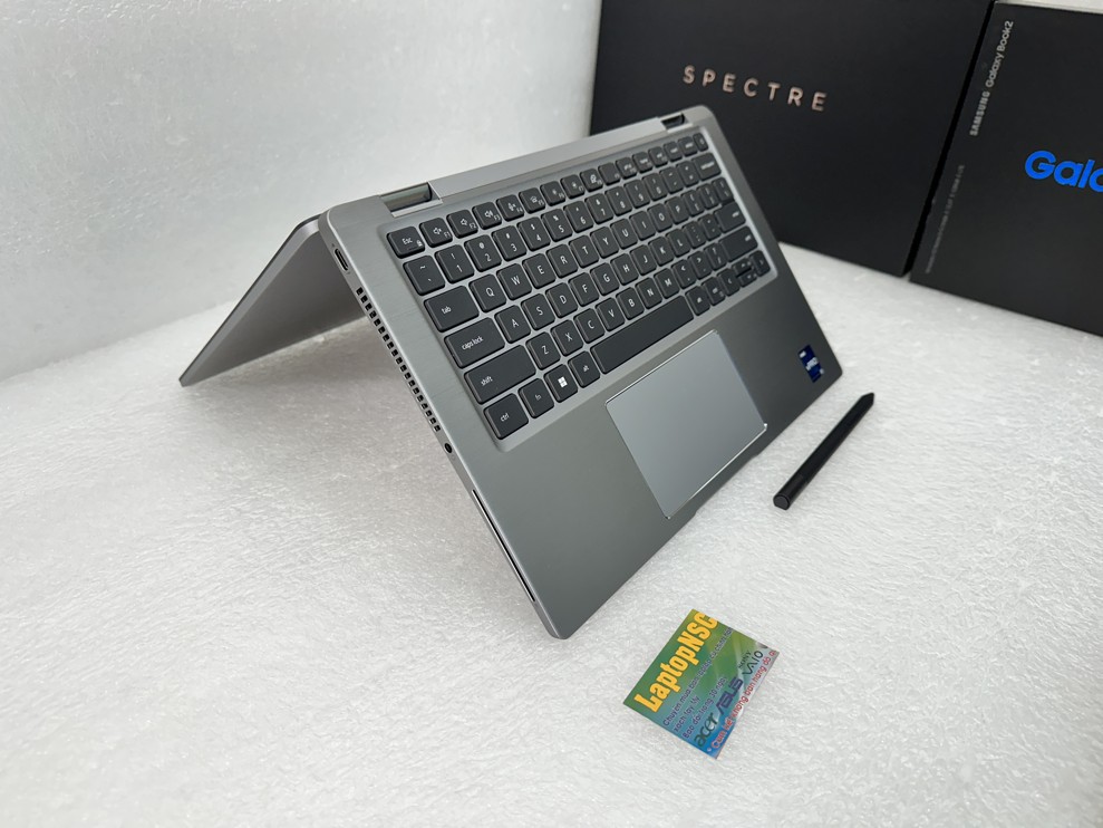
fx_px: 765
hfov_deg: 71.6
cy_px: 414
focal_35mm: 24
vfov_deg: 56.8
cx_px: 552
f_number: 1.78
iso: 125
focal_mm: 6.86
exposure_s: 1/100
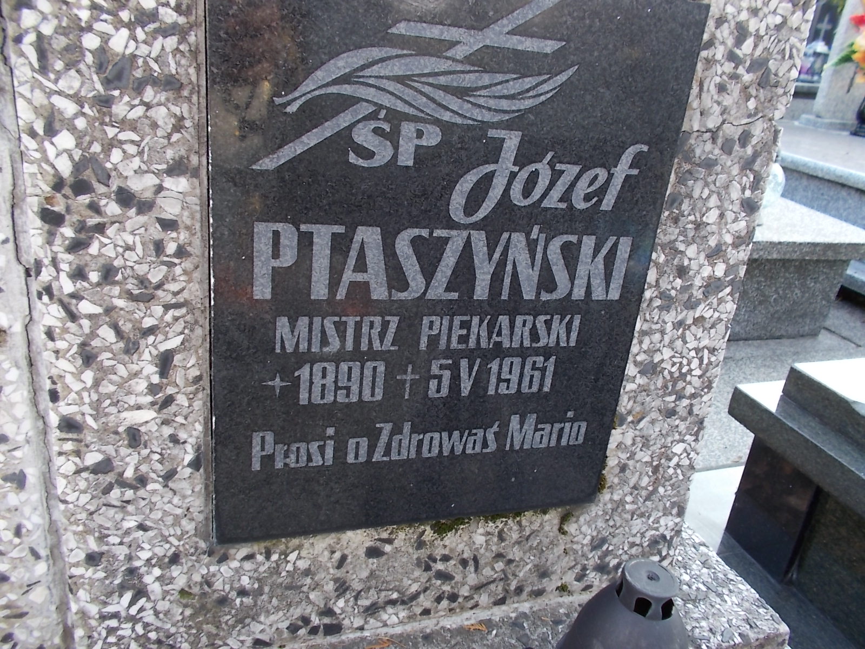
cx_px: 432
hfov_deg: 67.3
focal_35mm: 26
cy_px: 324
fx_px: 650
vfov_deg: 53.1
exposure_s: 1/40
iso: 80
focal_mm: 4.6
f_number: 3.2
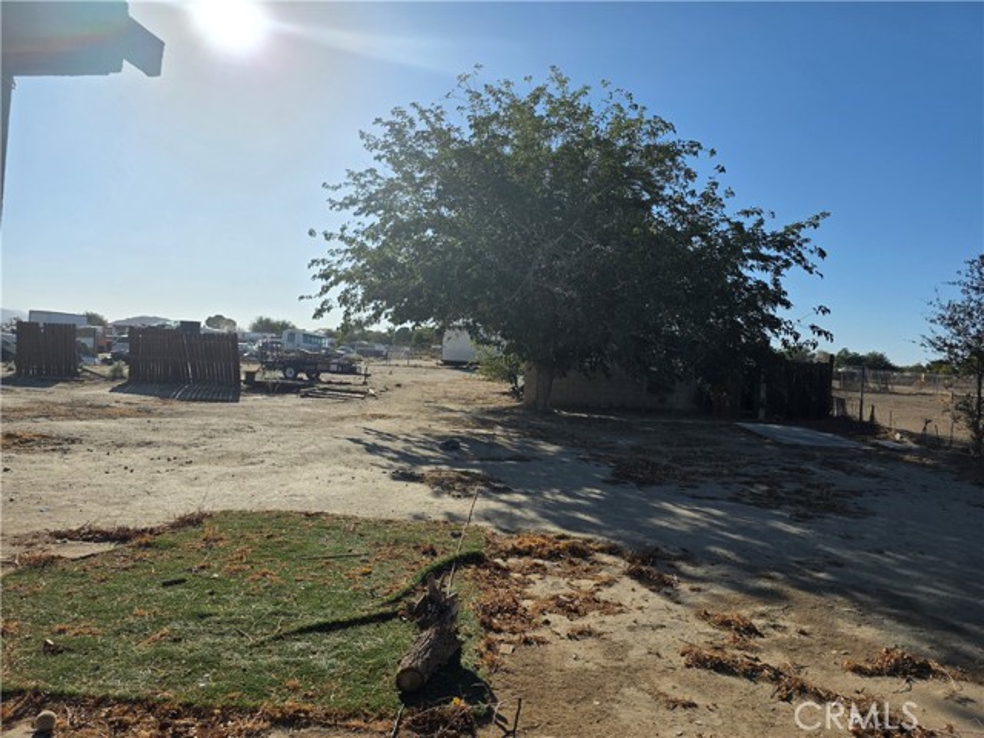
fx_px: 654
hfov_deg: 73.9
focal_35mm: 23
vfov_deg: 58.9
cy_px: 369
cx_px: 492
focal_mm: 6.3
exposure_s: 1/7944
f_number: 1.7
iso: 64
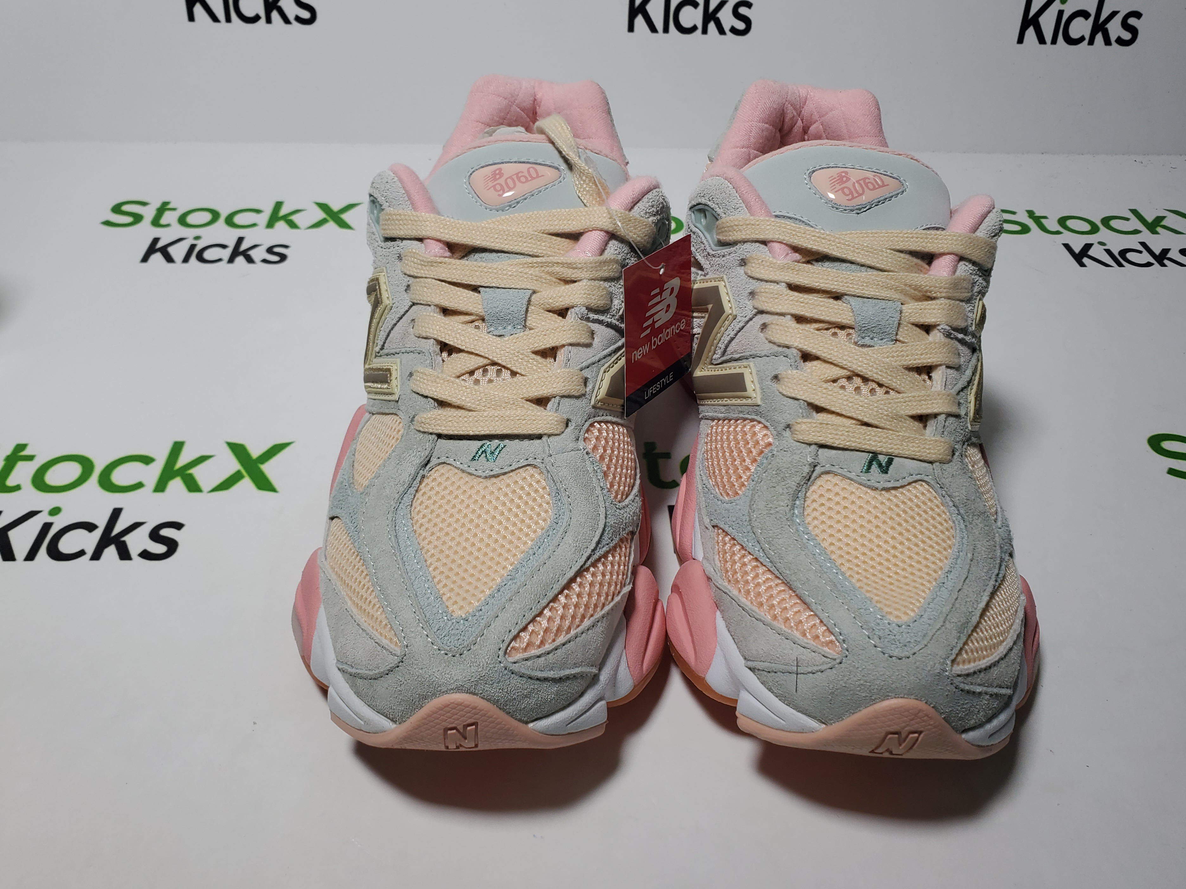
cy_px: 425
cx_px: 628
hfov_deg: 63.4
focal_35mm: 28
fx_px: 959
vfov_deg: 49.7
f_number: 2.4
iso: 50
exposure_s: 1/373
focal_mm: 4.3
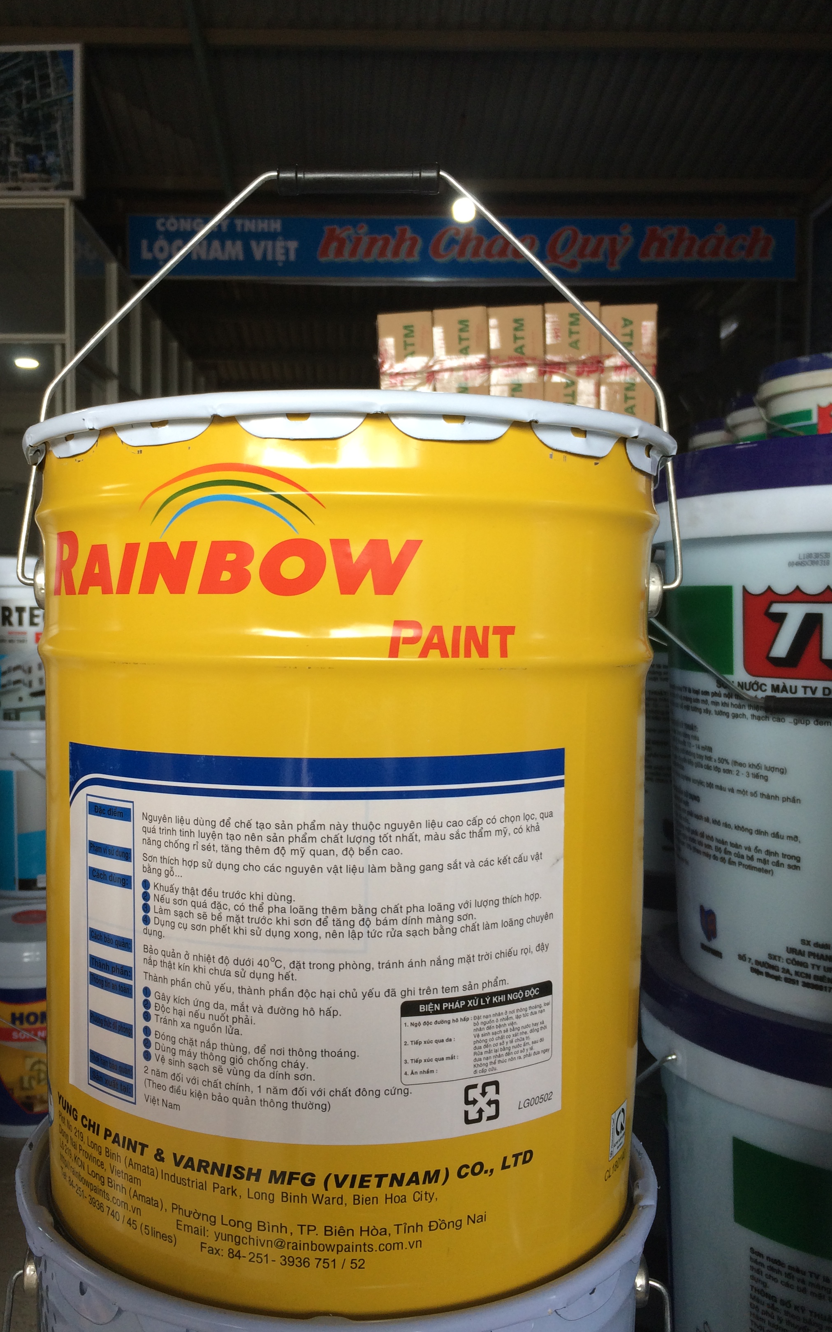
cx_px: 332
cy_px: 667
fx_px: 1125
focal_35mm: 31
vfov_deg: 61.2
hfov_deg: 40.4
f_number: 2.2
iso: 50
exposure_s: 1/100
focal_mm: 4.15
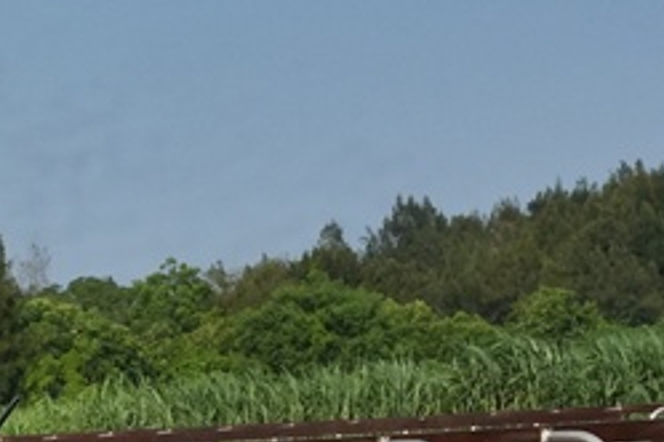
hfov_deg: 9.3
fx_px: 3941
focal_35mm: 214
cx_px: -384
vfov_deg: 6.4
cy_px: 603
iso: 2500
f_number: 13
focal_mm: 51.9
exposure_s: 1/5000
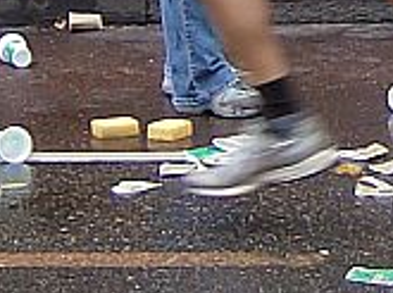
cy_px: -382
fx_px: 2526
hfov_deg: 8.8
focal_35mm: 223
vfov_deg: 6.4
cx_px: 491
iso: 100
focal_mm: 6
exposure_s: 1/134
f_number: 2.8
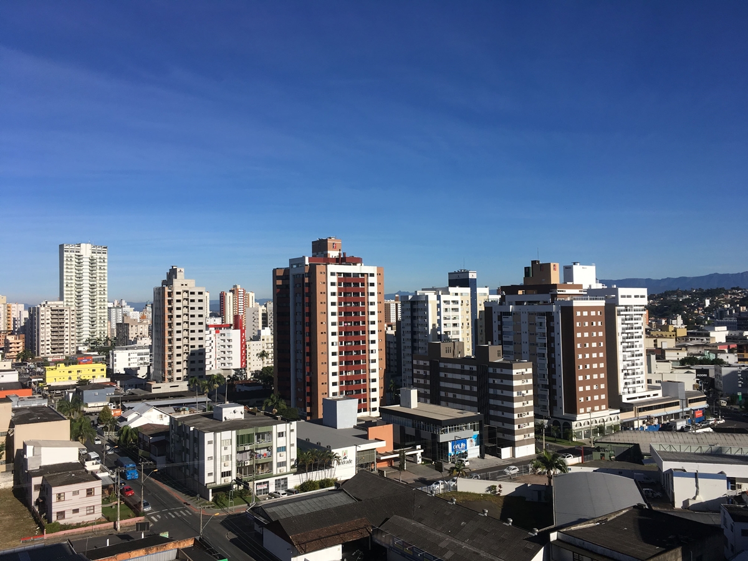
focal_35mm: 29
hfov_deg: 61.7
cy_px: 280
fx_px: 627
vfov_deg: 48.2
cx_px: 374
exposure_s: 1/2959
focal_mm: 4.15
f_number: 2.2
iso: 25
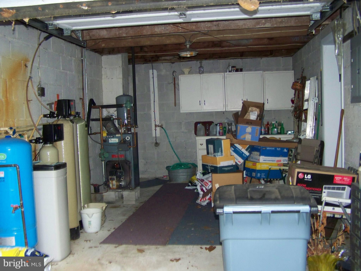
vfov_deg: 37.7
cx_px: 180
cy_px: 136
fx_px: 396
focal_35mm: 38
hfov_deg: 49.0
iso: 200
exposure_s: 1/30
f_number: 2.8
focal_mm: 6.3
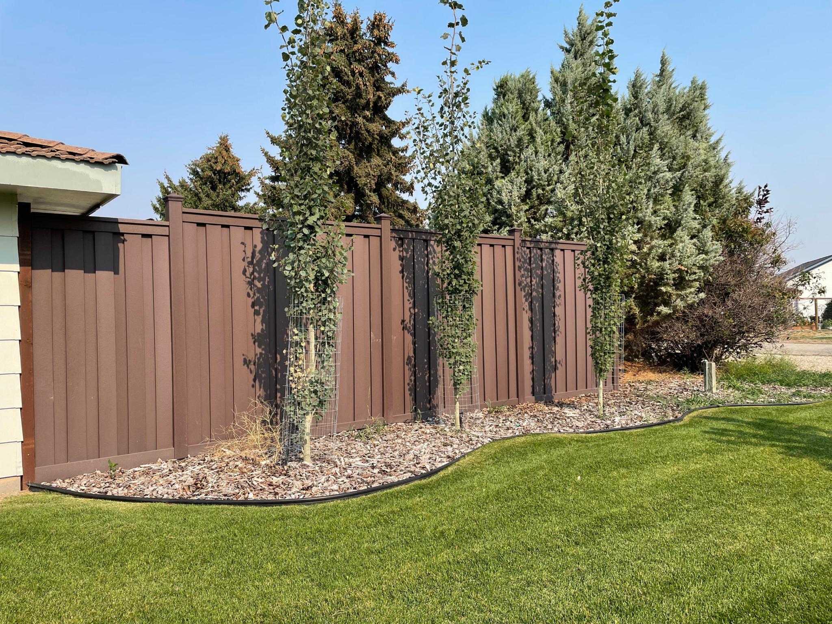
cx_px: 416
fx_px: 625
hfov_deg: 67.3
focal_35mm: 26
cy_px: 312
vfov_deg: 53.1
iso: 32
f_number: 1.6
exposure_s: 1/2053
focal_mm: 4.2
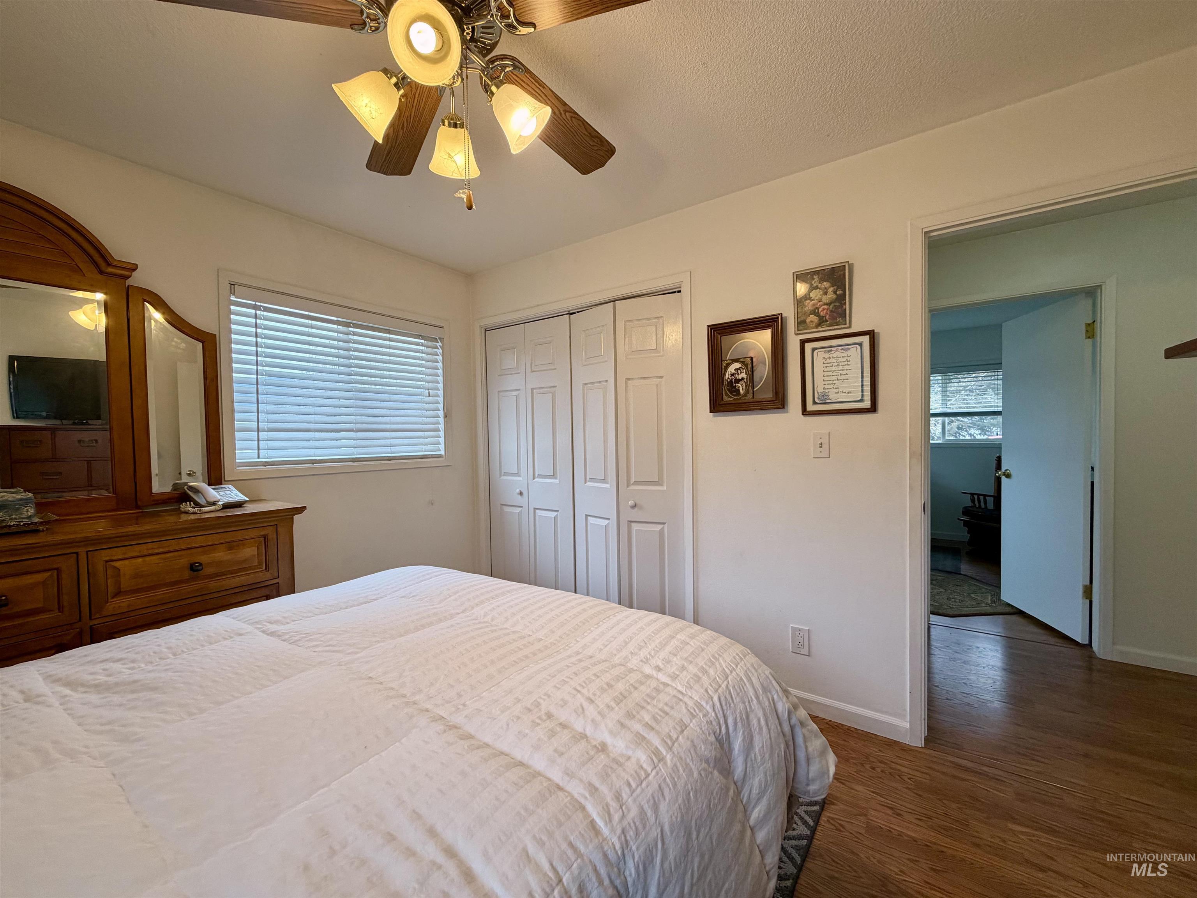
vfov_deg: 85.7
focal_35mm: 14
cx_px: 598
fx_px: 484
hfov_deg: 102.1
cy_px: 449
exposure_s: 1/120
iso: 160
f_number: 2.2
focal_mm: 2.22
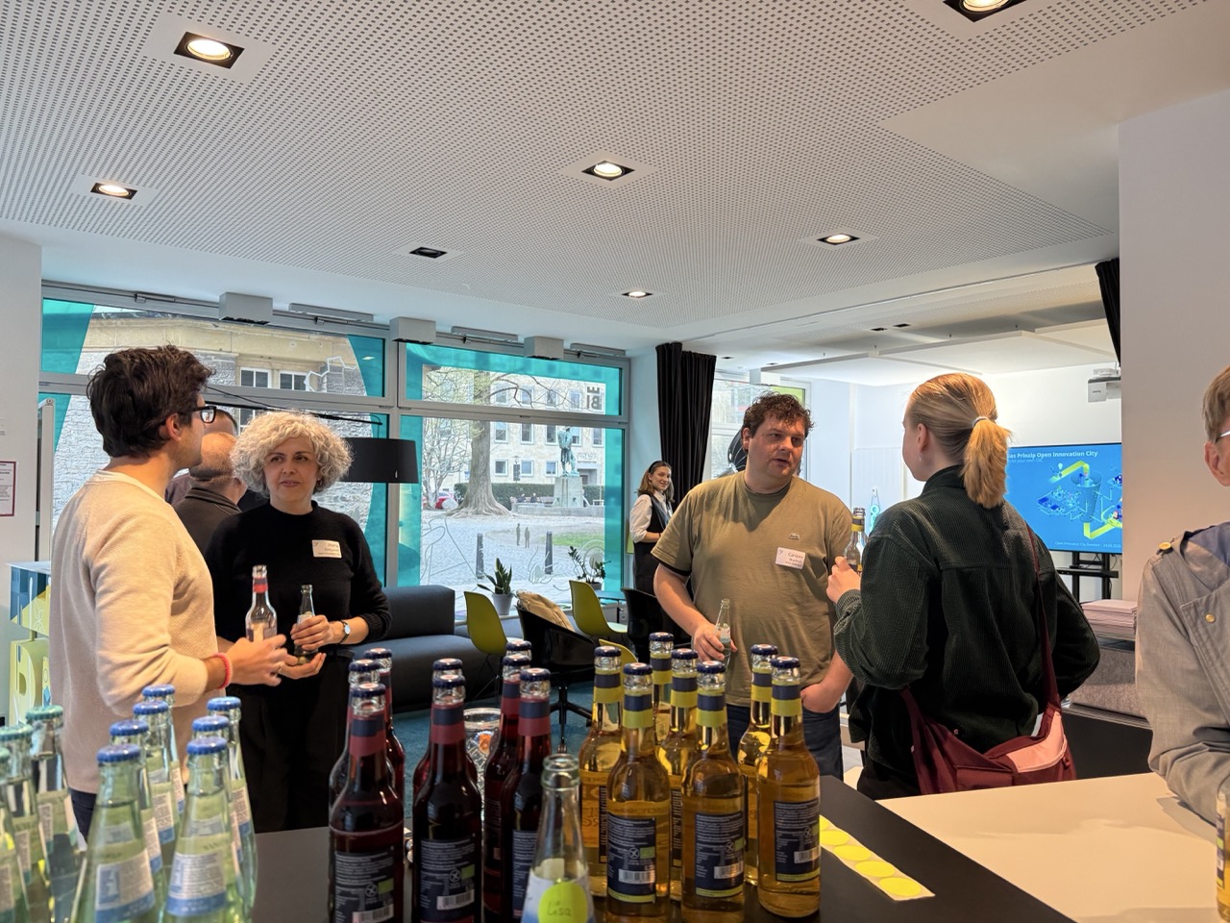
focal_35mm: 24
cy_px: 462
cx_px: 615
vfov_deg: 56.8
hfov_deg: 71.6
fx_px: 853
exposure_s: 1/100
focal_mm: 6.76
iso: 200
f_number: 1.78
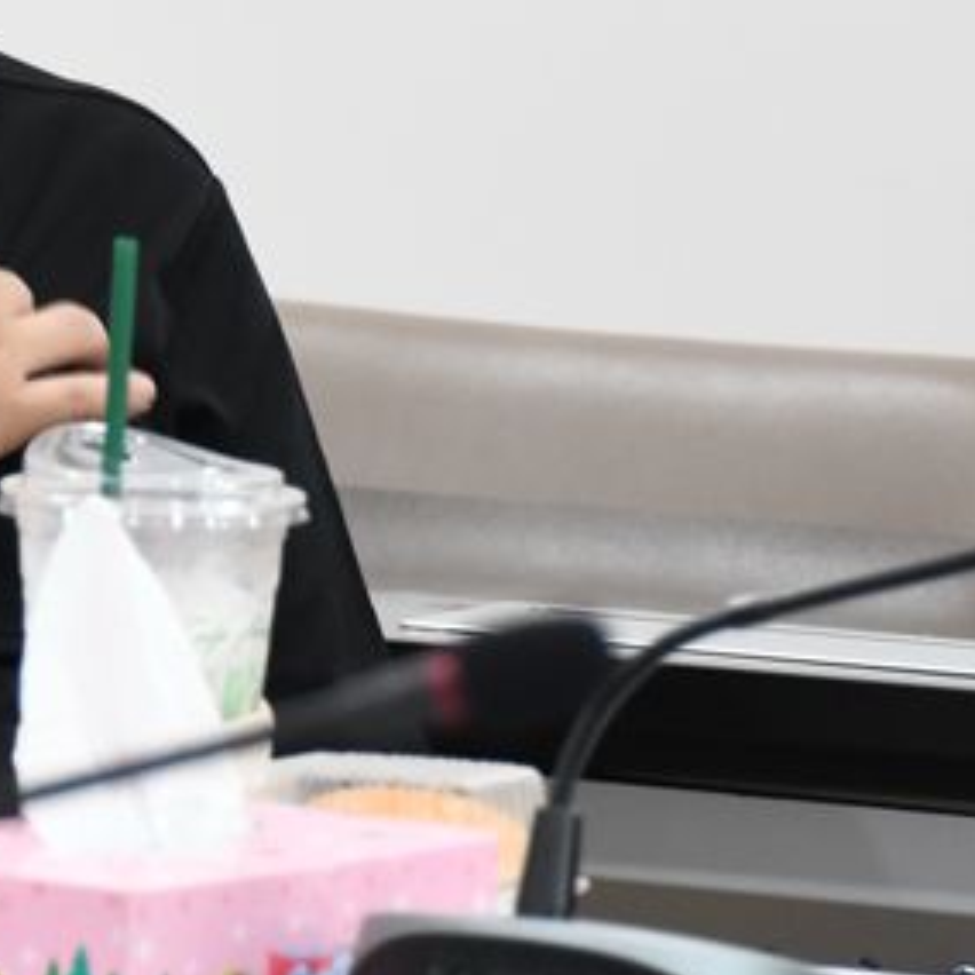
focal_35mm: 533
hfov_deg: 3.3
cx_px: -326
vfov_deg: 3.3
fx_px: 16985
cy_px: 70
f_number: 5.6
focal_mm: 116
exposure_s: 1/30
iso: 1600
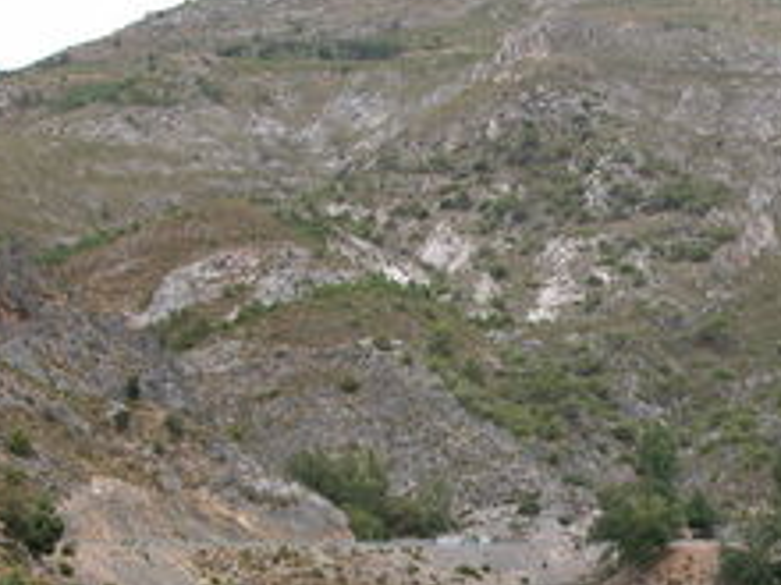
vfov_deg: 16.2
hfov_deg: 21.4
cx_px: 550
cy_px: 390
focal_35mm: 91
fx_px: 2053
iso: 100
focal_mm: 12.7
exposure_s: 1/156
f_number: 5.4
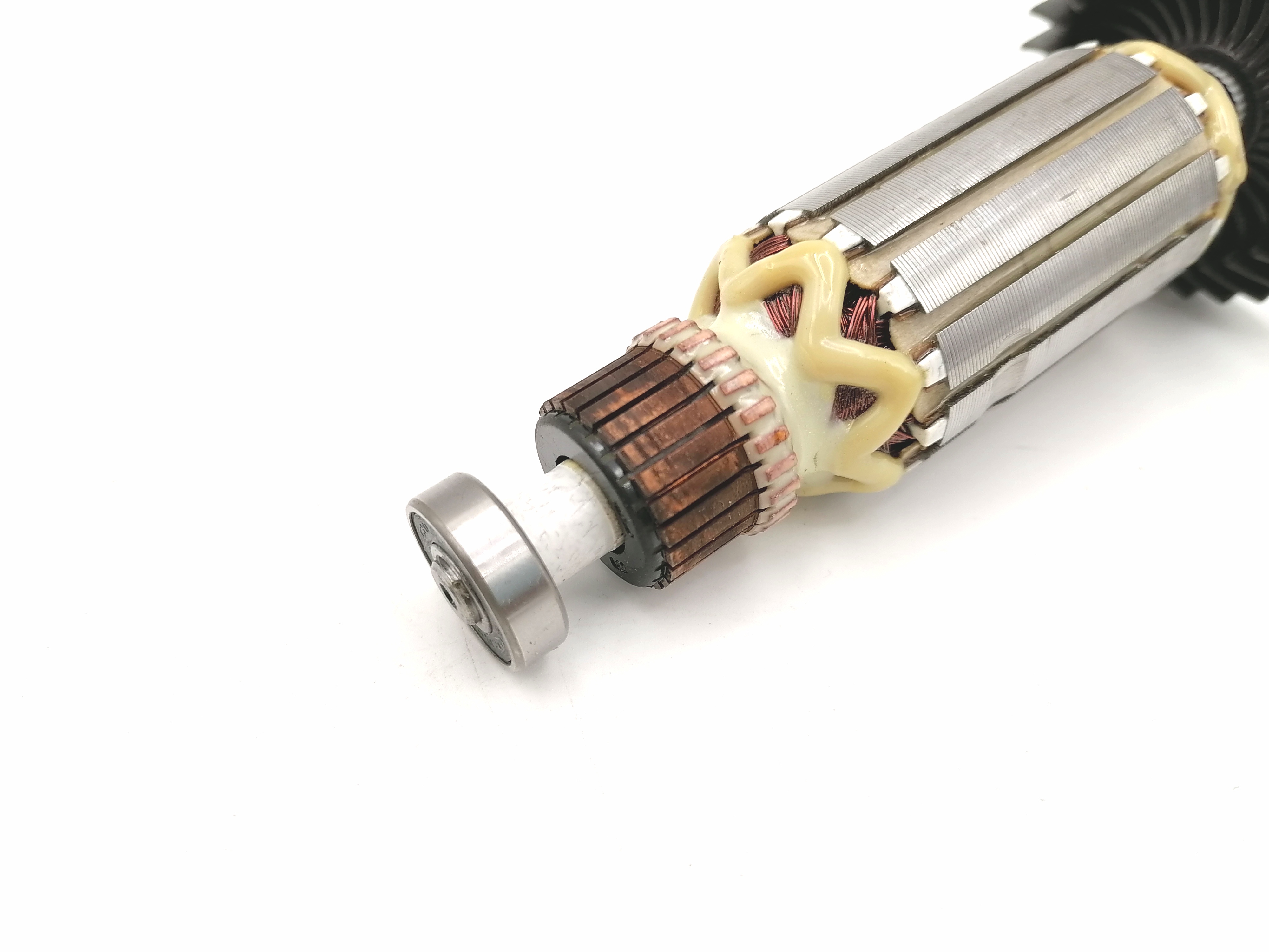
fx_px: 990
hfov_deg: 65.3
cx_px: 634
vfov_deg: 51.4
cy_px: 476
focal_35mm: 27
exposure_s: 1/100
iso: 64
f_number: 1.8
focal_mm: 5.3
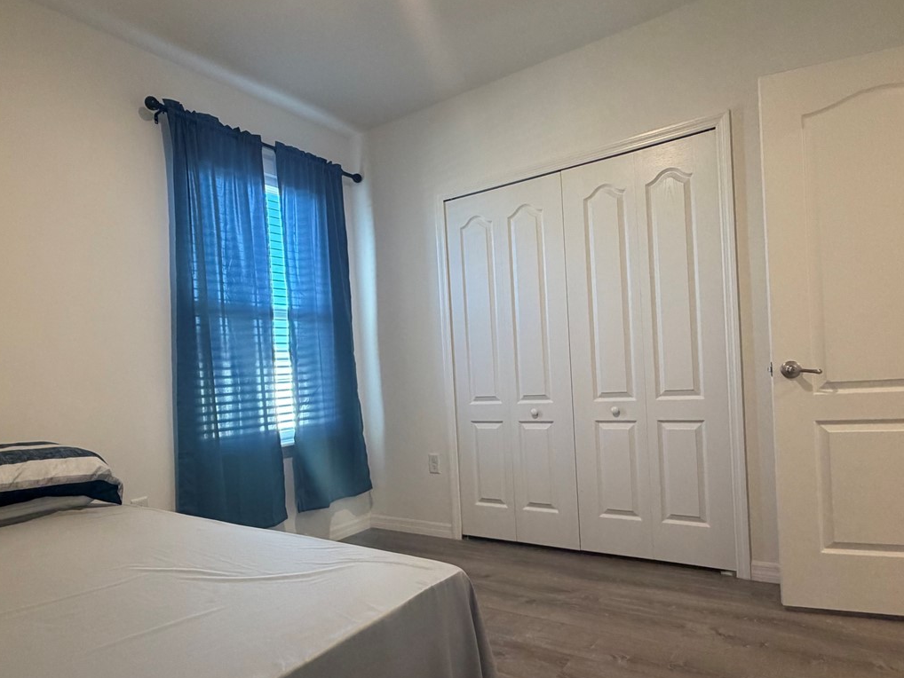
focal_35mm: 22
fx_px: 575
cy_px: 385
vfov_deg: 60.9
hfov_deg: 76.4
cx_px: 442
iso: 250
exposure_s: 1/60
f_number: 2.2
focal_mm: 2.22
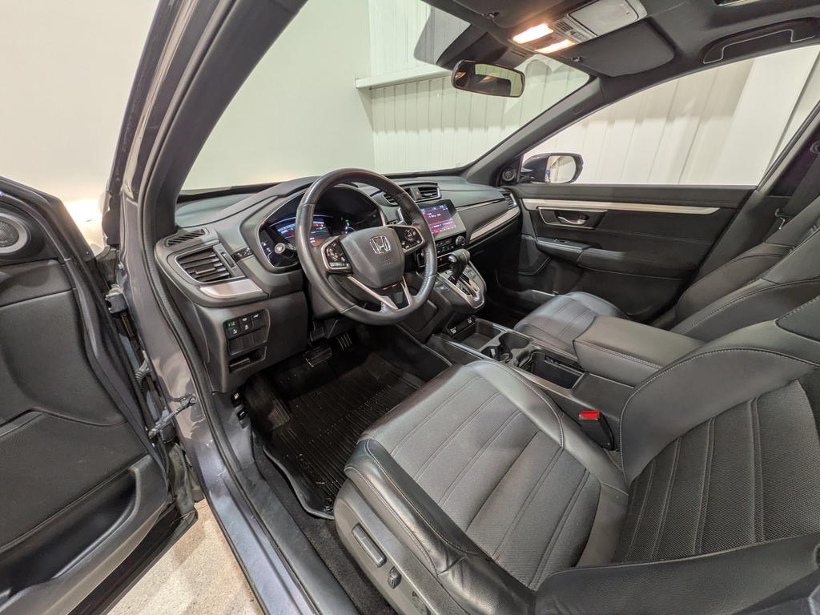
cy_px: 308
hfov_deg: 102.1
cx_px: 410
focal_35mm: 14
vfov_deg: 85.7
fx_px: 332
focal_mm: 1.83
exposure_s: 1/30
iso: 49
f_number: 2.2
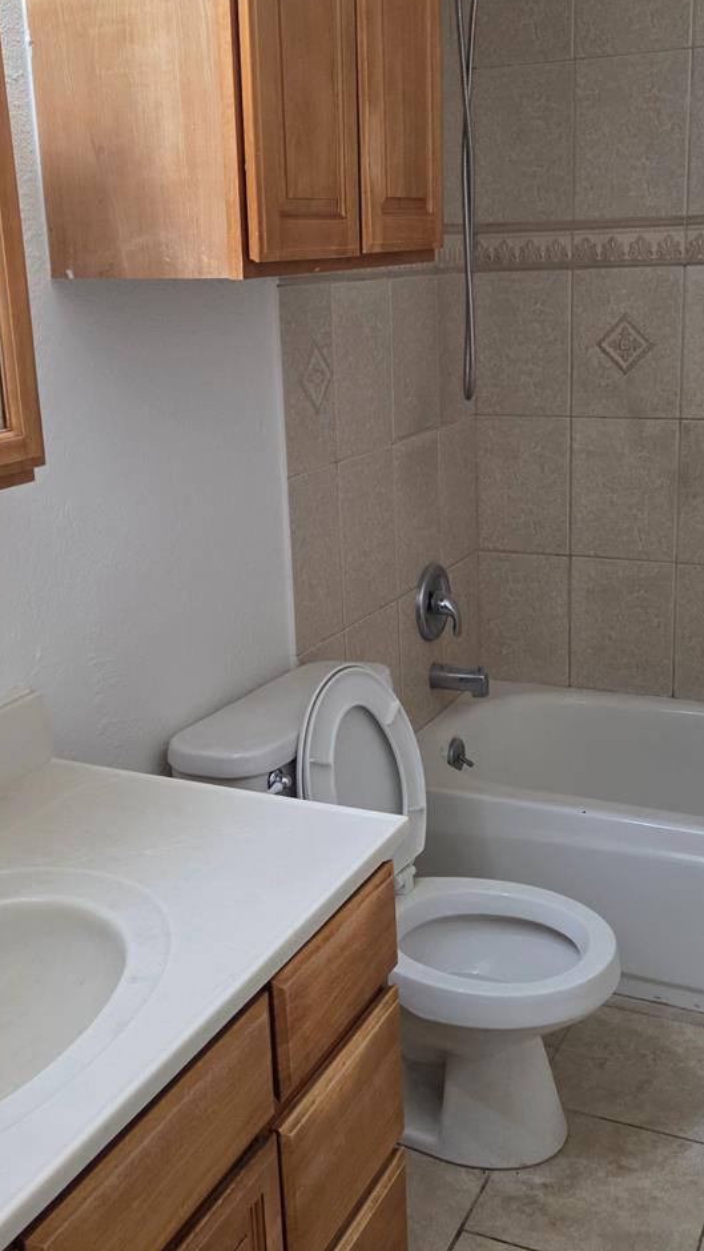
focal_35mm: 40
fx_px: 1327
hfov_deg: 29.7
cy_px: 620
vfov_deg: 50.5
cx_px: 397
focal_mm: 5.4
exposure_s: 1/120
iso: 200
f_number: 1.8
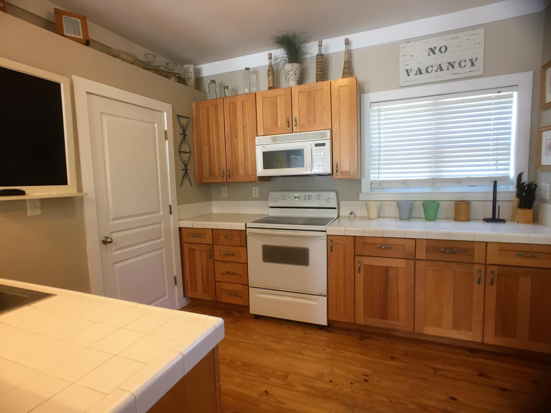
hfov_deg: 61.7
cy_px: 206
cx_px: 276
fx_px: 462
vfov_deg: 48.2
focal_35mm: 29
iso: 64
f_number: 2.2
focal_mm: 4.15
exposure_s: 1/30
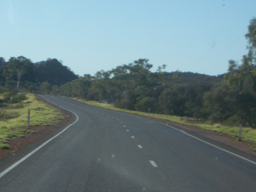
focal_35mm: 167
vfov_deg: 8.9
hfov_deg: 11.8
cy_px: 86
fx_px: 1235
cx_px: 59
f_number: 7.7
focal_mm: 17.4
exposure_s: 1/200
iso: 50
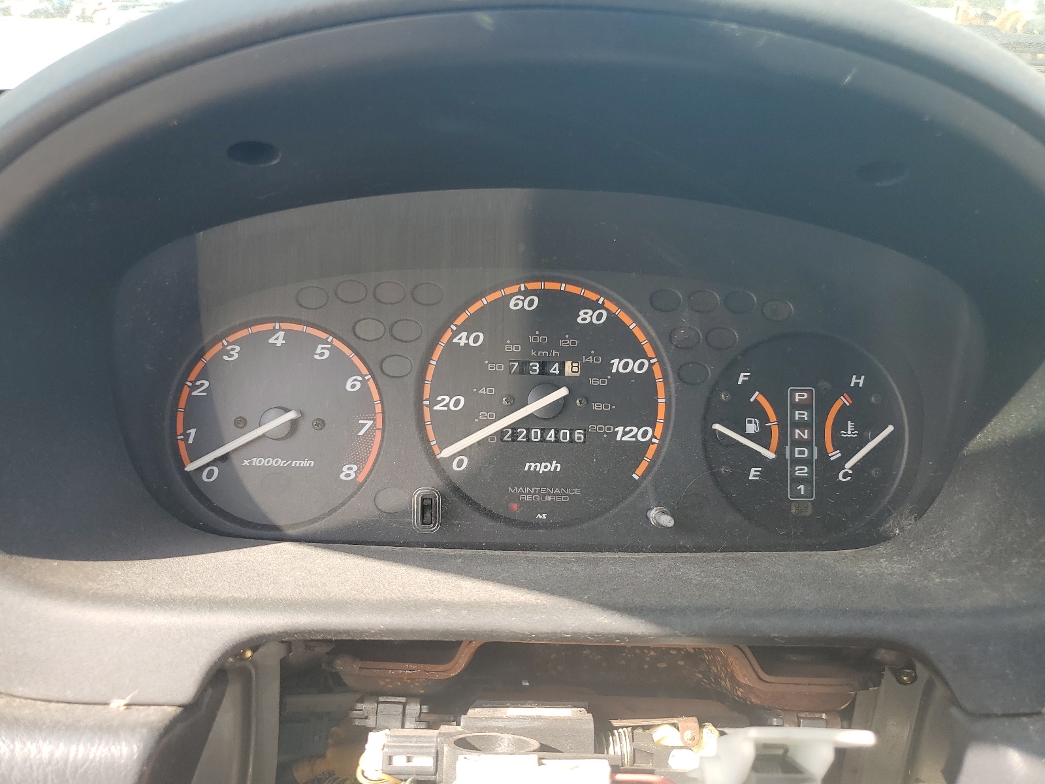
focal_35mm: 26
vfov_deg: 53.1
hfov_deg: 67.3
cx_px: 522
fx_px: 785
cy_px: 392
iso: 50
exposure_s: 1/333
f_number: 1.5
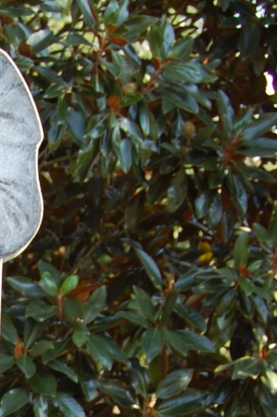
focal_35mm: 179
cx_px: -229
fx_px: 2069
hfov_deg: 7.4
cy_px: 584
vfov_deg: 11.1
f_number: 5.6
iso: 250
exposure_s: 1/125
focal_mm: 31
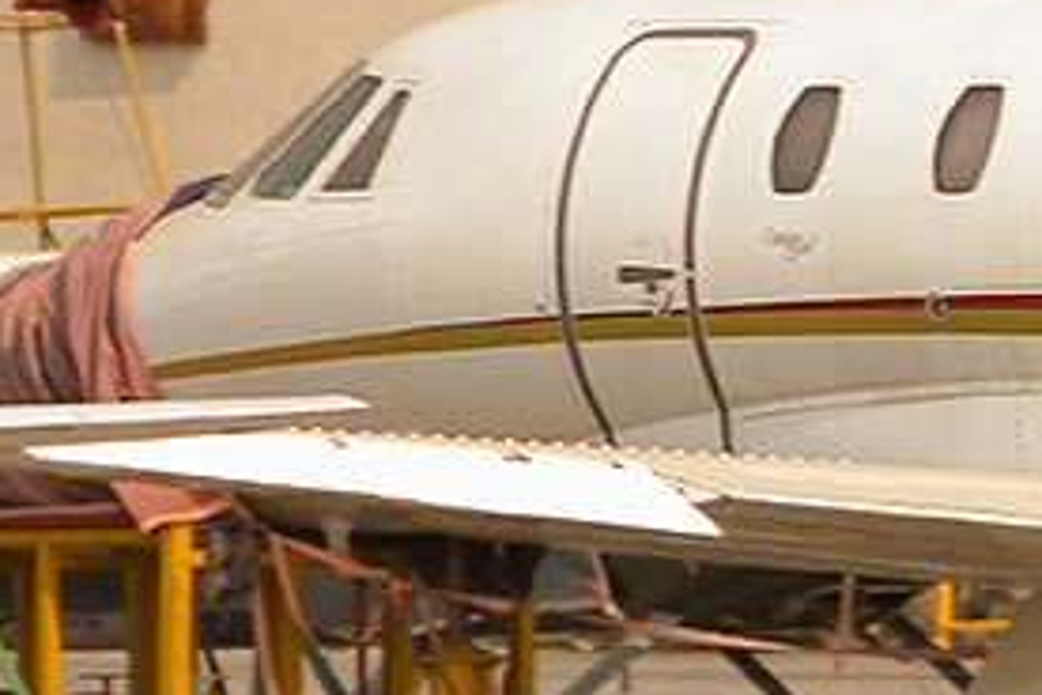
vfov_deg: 1.1
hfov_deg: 1.6
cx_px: 1710
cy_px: 257
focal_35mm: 1306
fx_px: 37798
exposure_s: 1/500
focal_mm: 300
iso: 320
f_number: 6.3
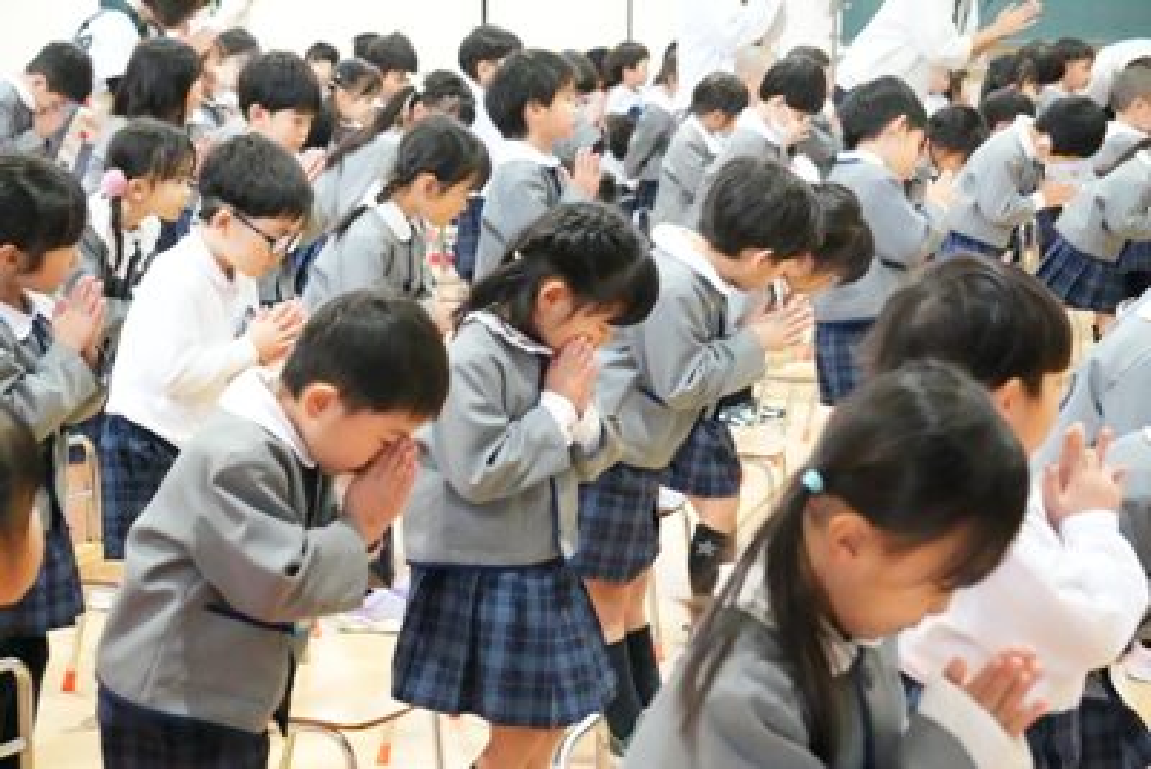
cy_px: 384
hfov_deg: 24.6
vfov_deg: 16.6
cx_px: 576
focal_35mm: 82
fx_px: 2639
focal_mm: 55
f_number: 6.3
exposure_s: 1/650
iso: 32000
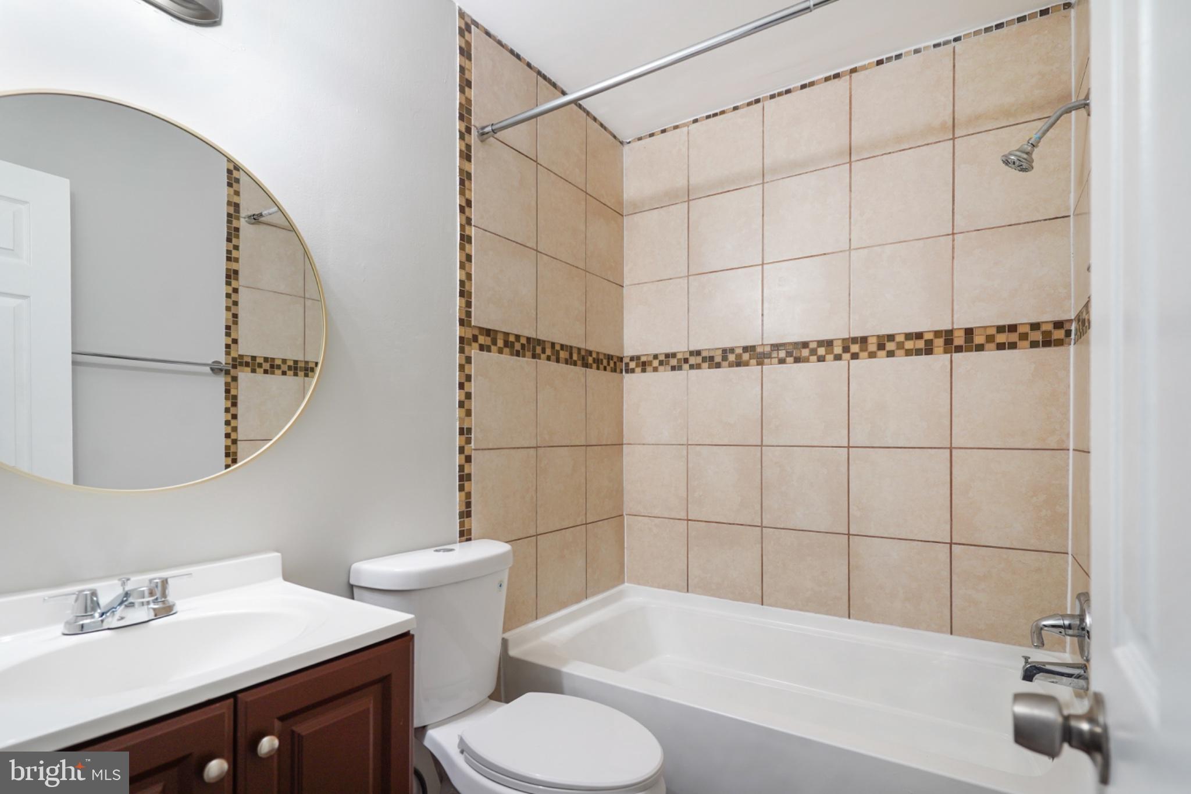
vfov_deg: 70.4
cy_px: 397
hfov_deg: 93.3
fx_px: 562
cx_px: 596
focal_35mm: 17
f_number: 4.5
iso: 400
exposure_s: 1/40
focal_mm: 17
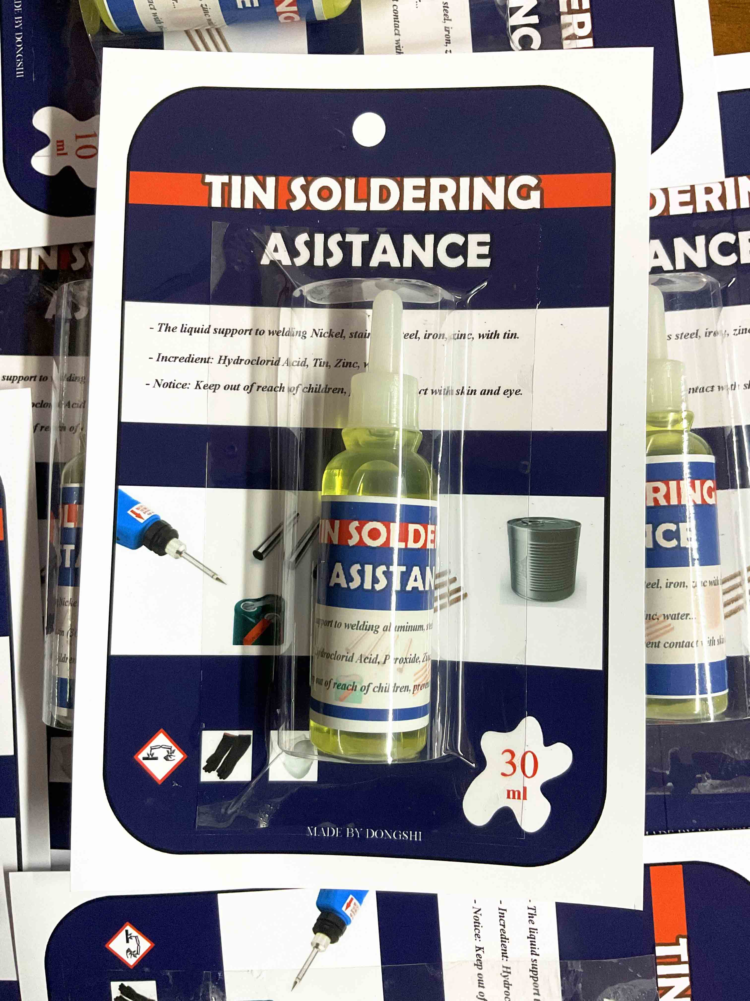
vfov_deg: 61.7
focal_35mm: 29
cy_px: 500
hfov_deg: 48.2
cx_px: 375
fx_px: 838
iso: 200
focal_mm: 3
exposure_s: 1/50
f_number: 1.8
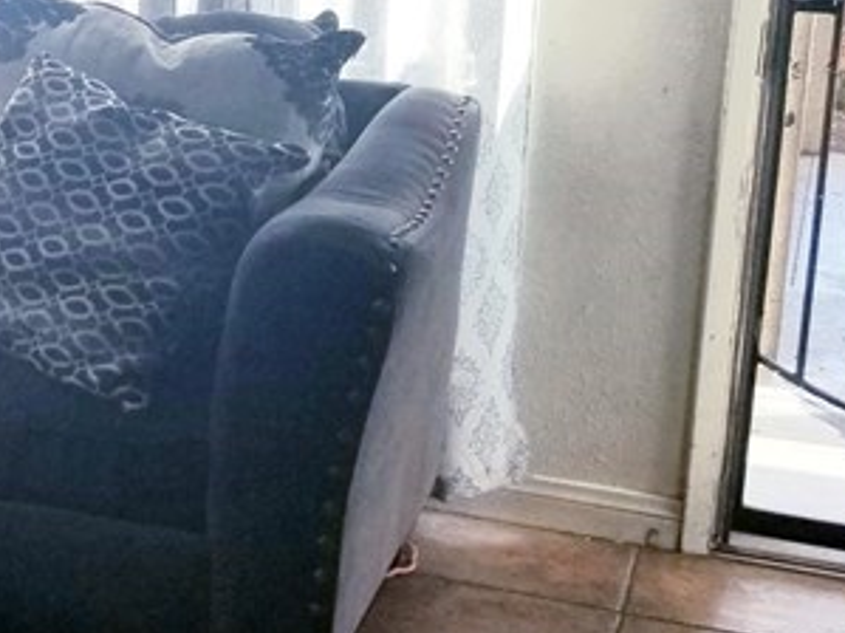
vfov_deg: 16.5
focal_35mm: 89
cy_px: 170
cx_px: -469
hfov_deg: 19.0
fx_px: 2172
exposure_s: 1/120
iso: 64
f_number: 1.7
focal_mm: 4.25
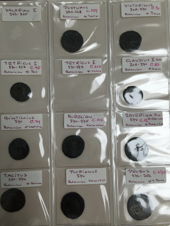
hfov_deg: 48.2
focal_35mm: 29
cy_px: 113
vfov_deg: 61.7
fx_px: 190
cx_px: 85
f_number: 2.2
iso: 32
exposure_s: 1/125
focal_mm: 4.15
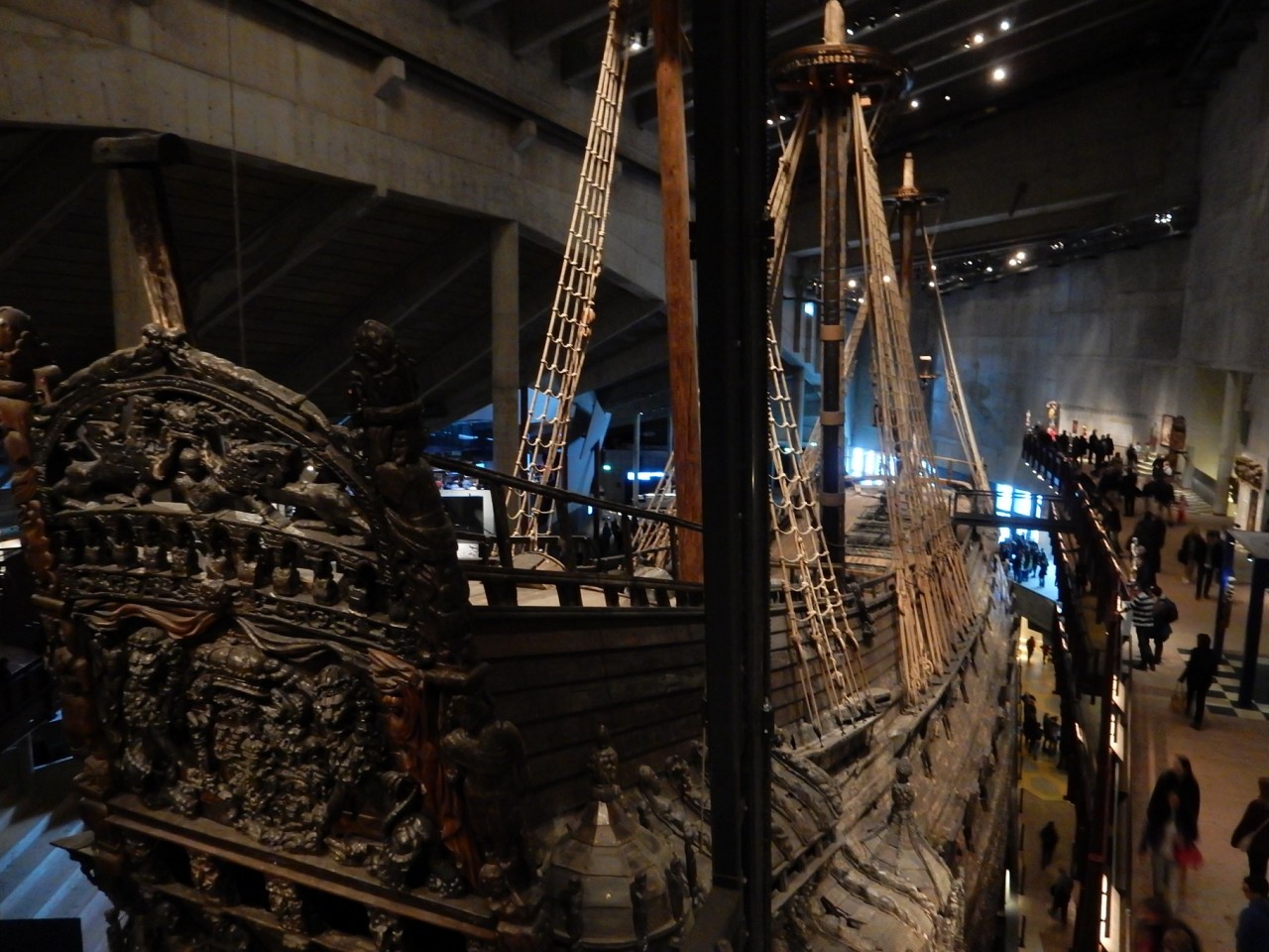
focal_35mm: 25
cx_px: 634
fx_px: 916
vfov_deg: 54.9
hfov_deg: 69.4
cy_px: 476
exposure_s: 1/4
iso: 800
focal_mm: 4.5
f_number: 3.7
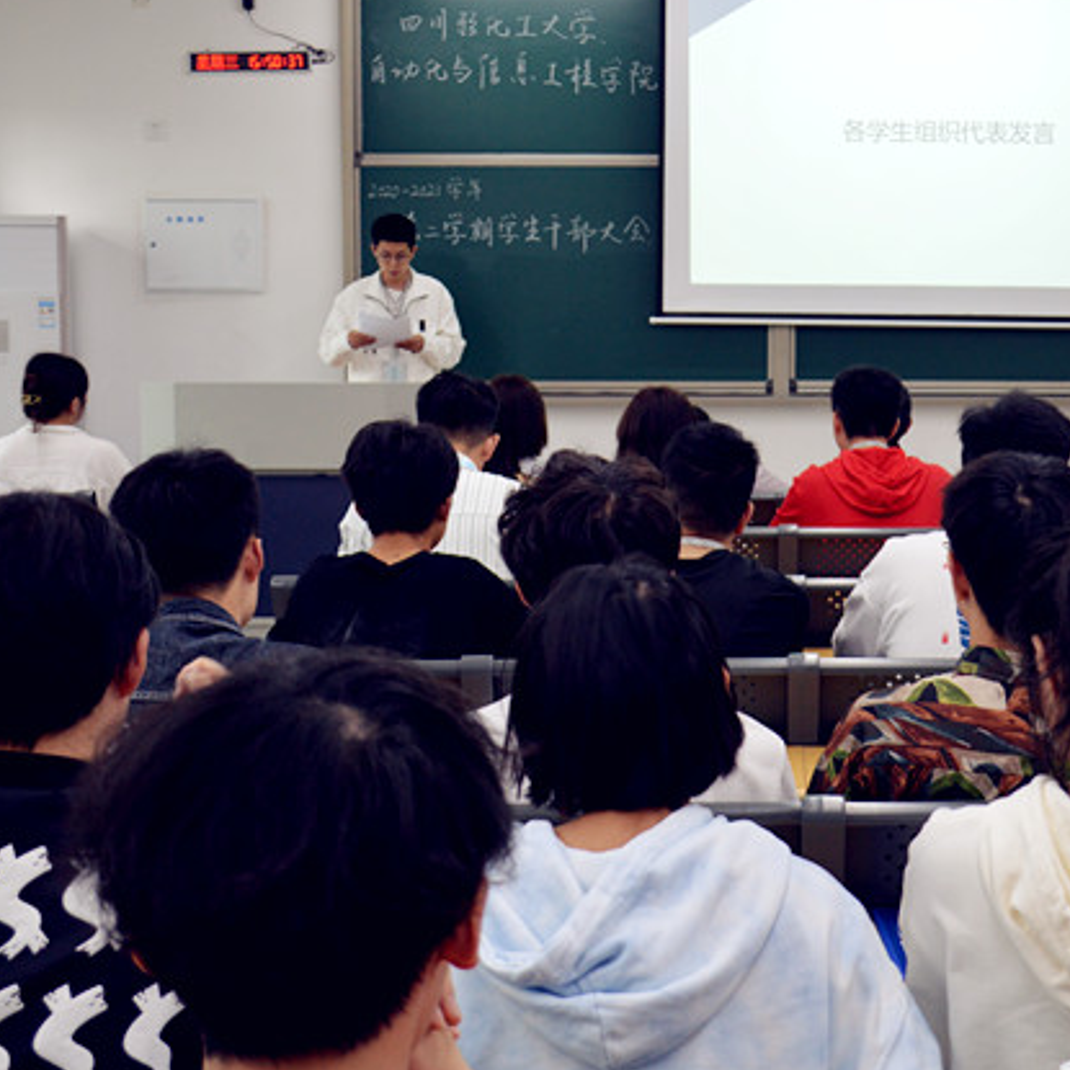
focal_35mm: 54
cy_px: 440
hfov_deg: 31.1
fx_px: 1888
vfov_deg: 31.6
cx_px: 792
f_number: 3.8
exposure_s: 1/60
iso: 400
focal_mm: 22
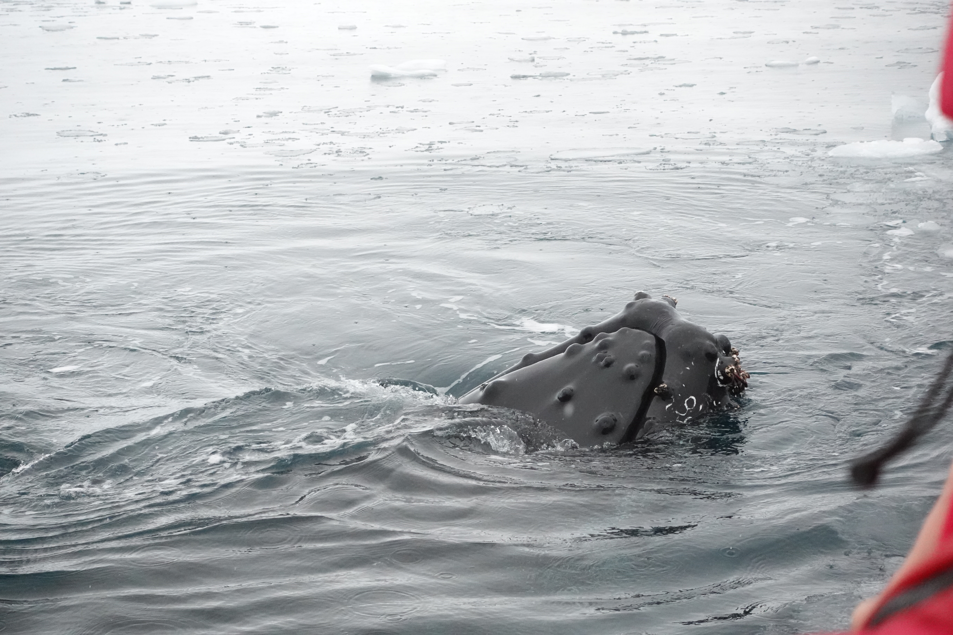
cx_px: 476
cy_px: 318
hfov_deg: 28.8
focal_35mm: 70
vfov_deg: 19.5
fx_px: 1853
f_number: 4.5
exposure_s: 1/1600
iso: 4000
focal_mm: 25.7
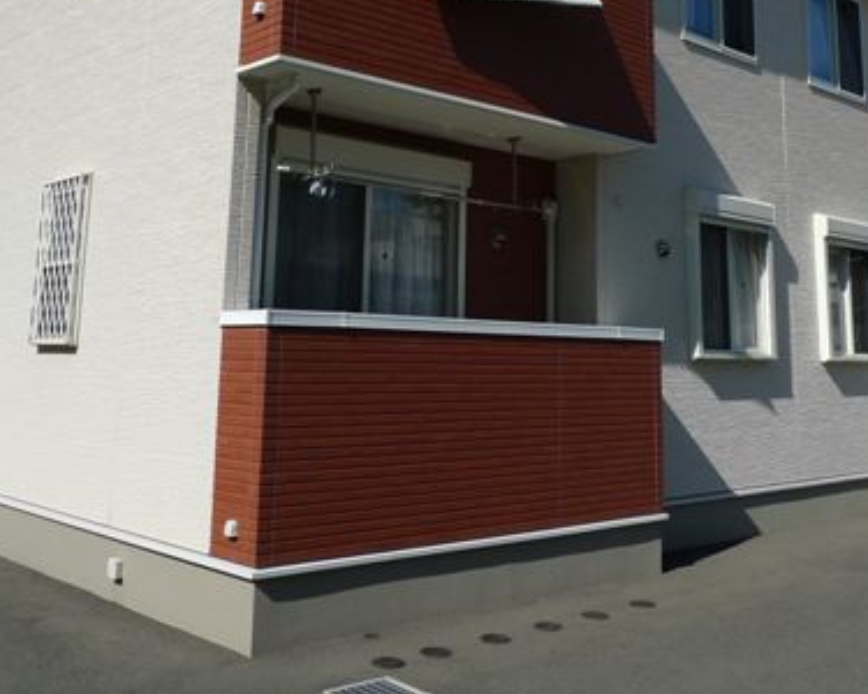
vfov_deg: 36.2
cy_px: 150
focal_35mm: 40
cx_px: 493
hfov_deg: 45.7
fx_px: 1028
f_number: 4.5
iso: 80
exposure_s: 1/800
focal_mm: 5.1
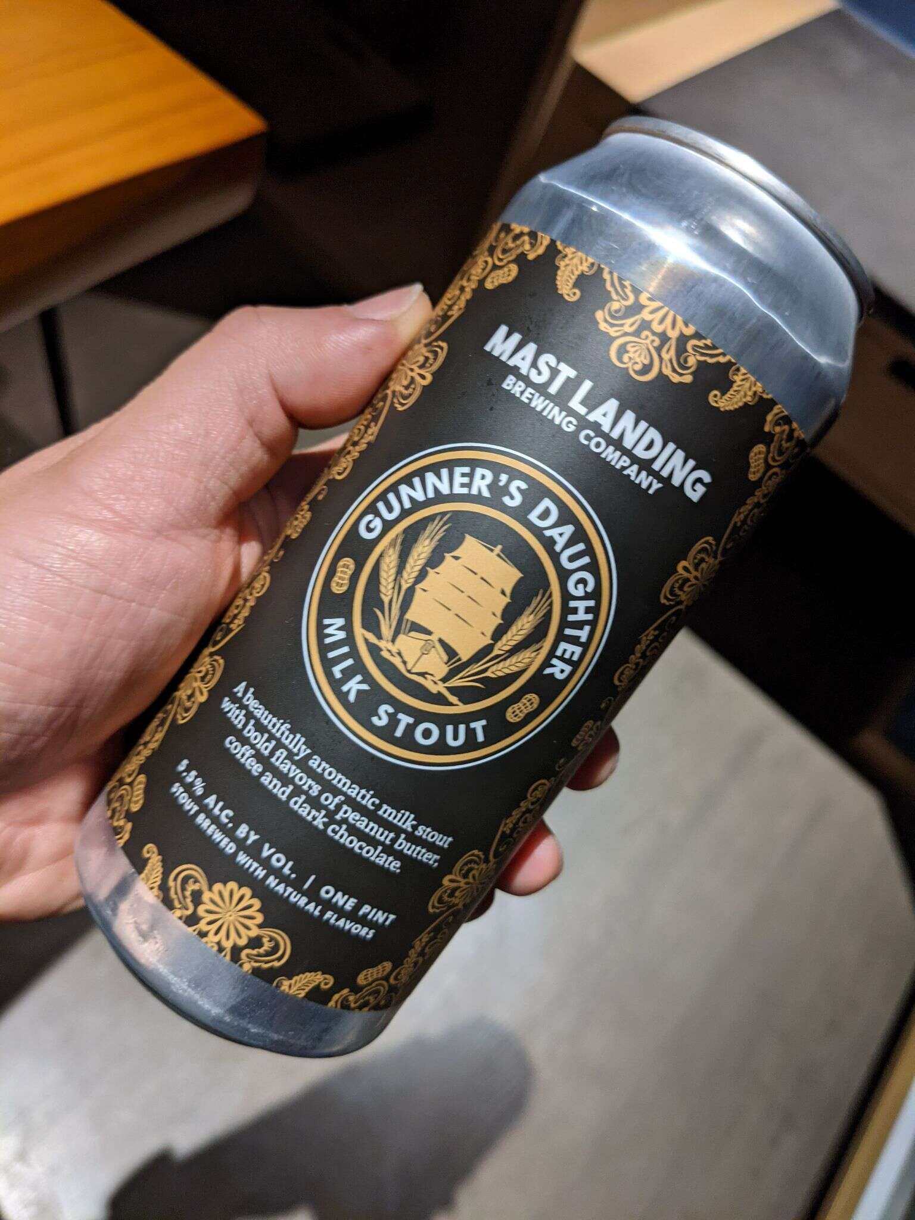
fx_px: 952
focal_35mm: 27
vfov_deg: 65.3
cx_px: 458
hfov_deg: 51.4
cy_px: 610
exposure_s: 1/23.8
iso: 155
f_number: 1.73
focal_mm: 4.38
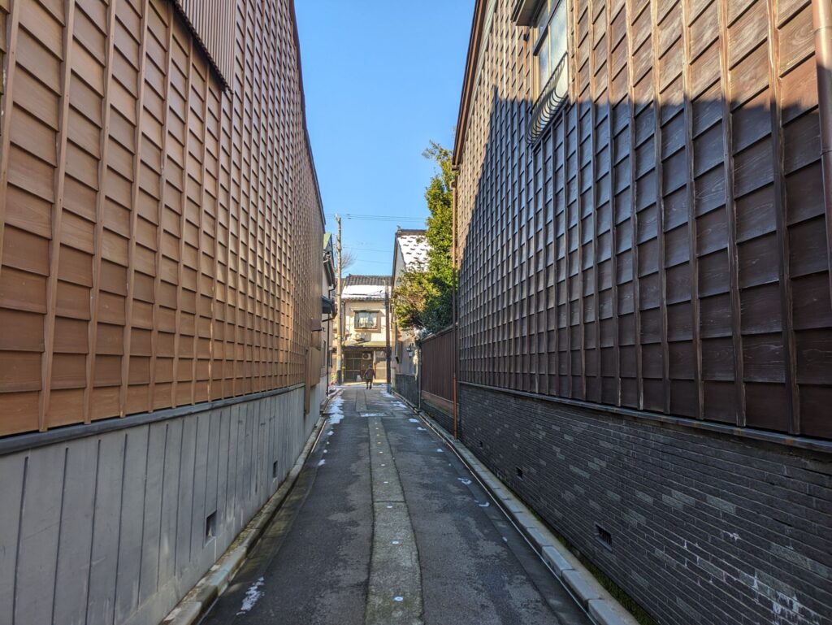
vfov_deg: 54.9
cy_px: 312
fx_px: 601
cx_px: 416
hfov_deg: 69.4
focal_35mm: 25
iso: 40
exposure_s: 1/1316
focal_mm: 5.43
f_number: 1.89
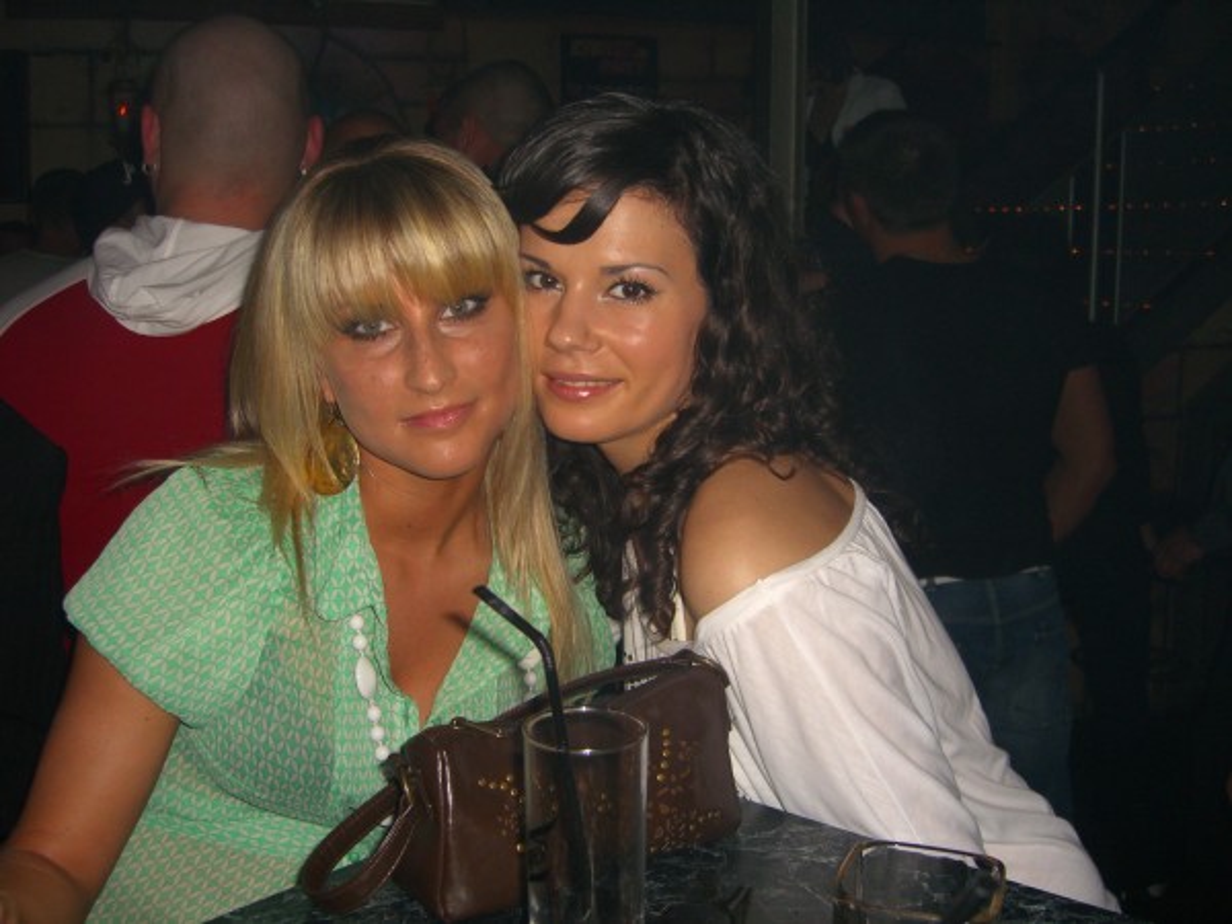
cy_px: 462
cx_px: 616
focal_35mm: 38
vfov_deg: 37.7
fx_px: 1352
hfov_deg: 49.0
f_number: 2.8
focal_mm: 7.9
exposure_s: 1/60
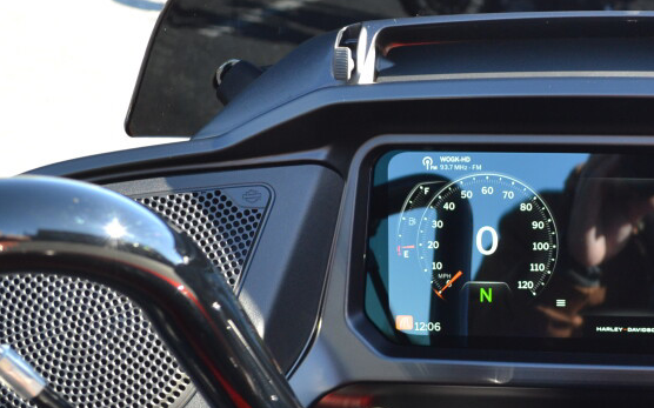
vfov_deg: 19.5
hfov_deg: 29.8
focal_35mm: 66
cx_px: 590
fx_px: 1176
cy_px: 337
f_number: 5.6
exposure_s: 1/125
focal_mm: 20
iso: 320
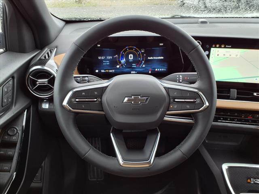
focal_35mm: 27
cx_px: 130
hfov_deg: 65.3
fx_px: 202
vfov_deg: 51.4
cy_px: 97
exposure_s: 1/60.2
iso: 50
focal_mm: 3.58
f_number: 1.9
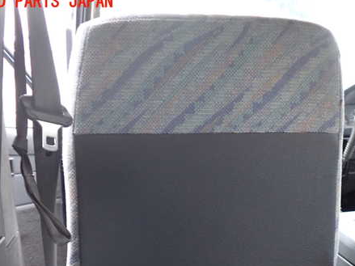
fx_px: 420
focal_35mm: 41
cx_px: 209
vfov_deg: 34.8
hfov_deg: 45.6
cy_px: 174
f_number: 2.3
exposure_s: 1/25
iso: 800
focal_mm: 5.4
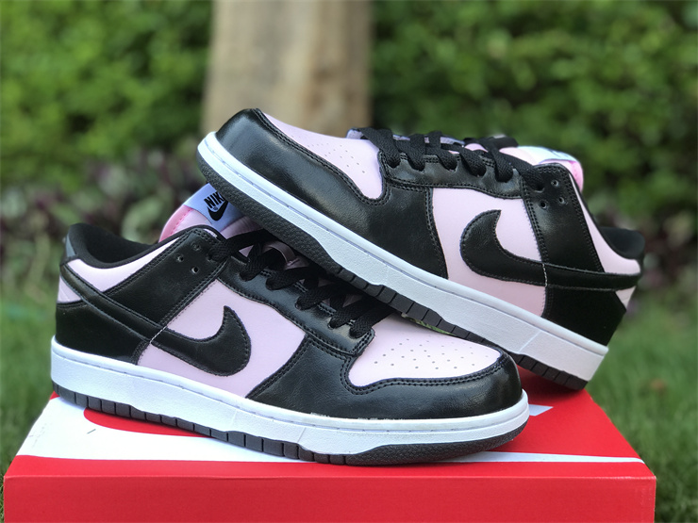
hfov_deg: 33.8
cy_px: 262
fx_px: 1149
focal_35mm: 57
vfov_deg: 25.7
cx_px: 349
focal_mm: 6.6
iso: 20
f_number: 2.8
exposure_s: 1/100
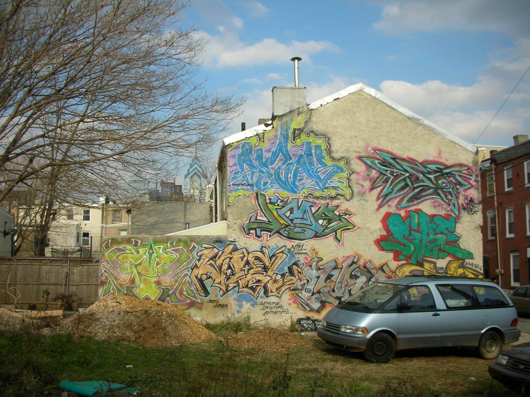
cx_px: 265
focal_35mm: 35
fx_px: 536
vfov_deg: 40.7
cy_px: 198
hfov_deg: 52.6
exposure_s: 1/110
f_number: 8.5
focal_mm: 5.8
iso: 50
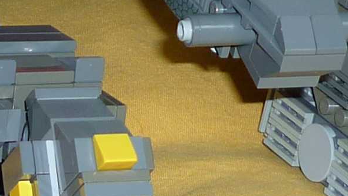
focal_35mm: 199
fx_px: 1836
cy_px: -217
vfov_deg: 5.9
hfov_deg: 10.8
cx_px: 140
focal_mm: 5.5
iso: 100
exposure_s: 1/30
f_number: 2.8
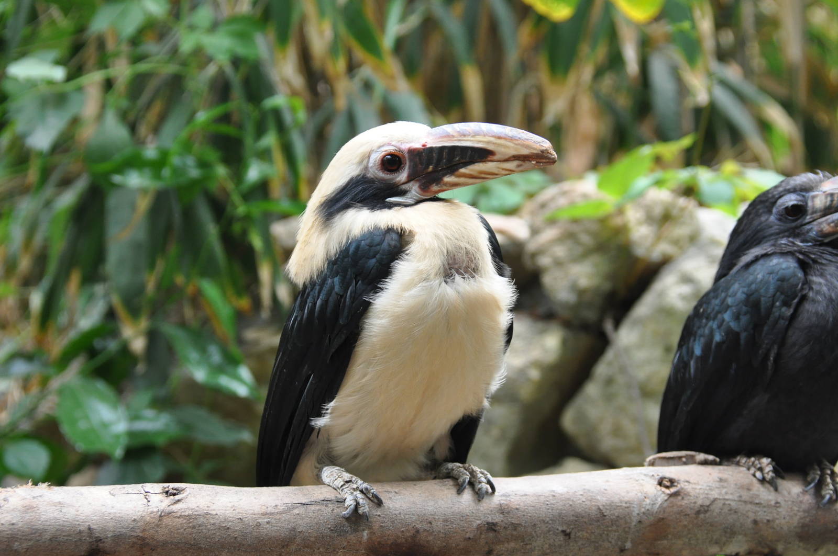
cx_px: 419
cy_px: 278
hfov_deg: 18.9
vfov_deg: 12.7
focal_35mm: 108
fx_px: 2511
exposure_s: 1/125
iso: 1000
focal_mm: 72
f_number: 5.6
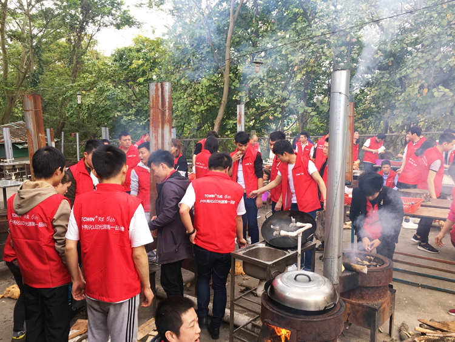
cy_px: 171
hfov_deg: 61.6
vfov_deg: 48.3
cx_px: 228
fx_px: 381
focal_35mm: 29
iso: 25
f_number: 2.2
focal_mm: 4.15
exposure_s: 1/109
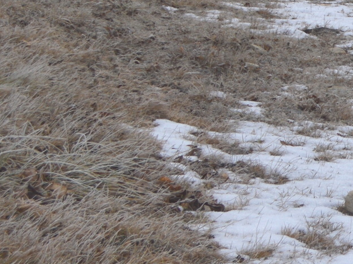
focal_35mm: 184
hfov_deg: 9.5
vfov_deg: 7.7
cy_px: -264
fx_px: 1876
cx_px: 862
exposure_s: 1/200
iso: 100
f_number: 7.1
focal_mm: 26
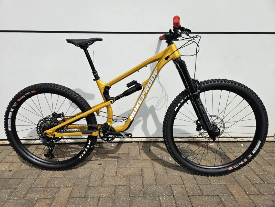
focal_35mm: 23
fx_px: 183
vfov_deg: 58.9
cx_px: 138
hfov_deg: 73.9
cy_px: 104
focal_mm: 5.4
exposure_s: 1/3333
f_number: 1.8
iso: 25
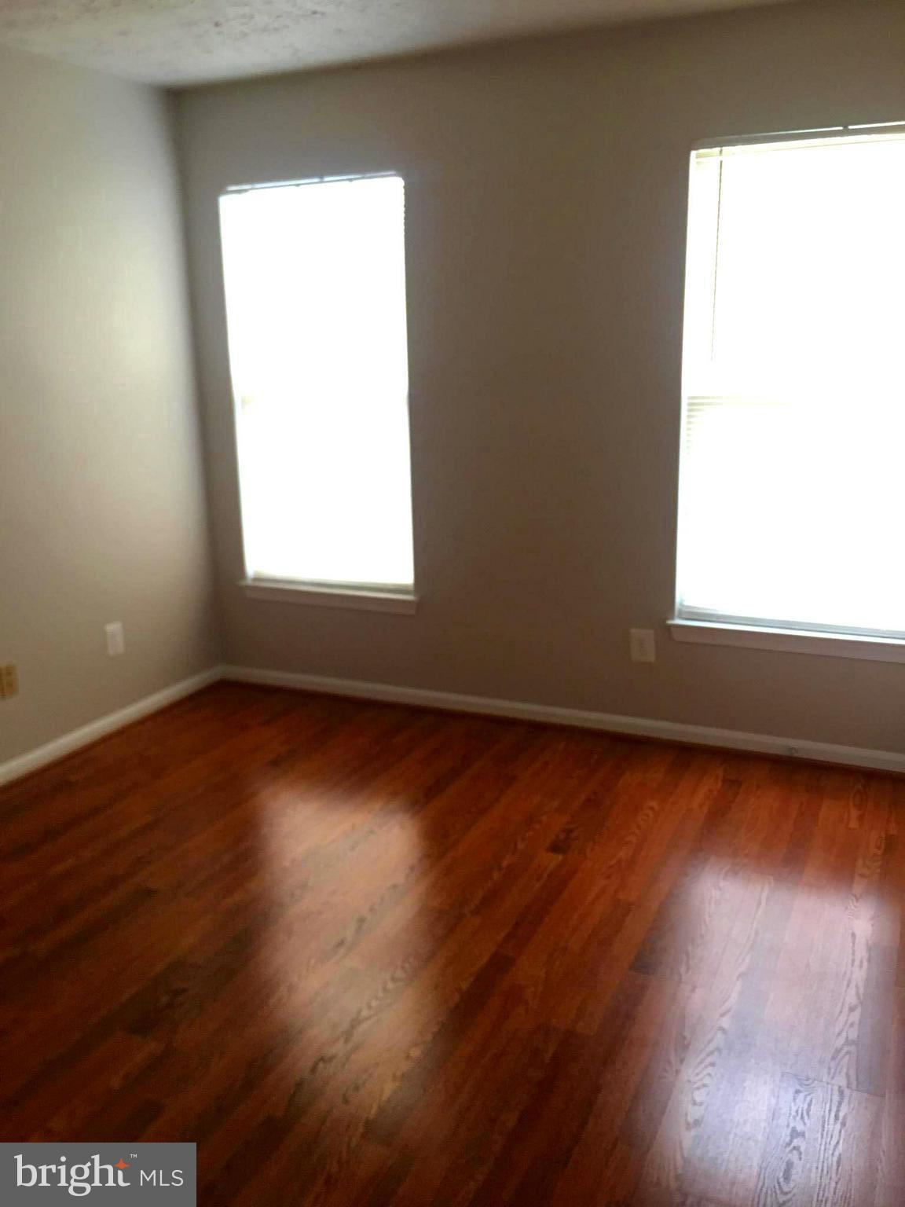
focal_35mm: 29
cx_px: 452
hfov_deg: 48.2
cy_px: 604
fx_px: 1011
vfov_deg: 61.7
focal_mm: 4.15
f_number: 2.2
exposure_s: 1/15
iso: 40
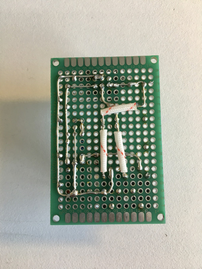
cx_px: 101
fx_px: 226
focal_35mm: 29
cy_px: 134
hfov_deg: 48.2
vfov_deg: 61.7
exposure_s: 1/33
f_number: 2.2
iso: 25
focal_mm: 4.15
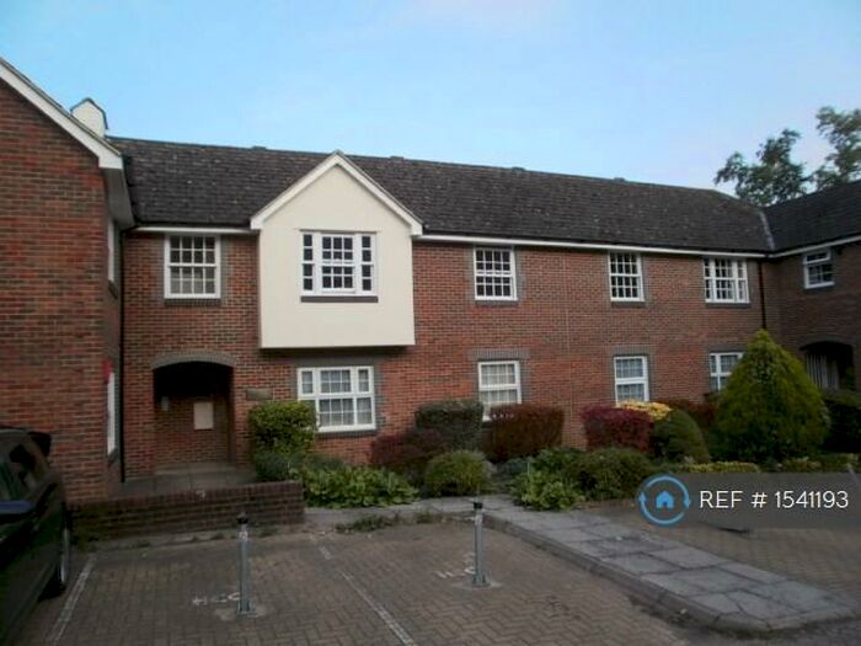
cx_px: 430
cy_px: 323
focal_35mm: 26
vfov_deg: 53.1
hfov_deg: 67.3
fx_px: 647
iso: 100
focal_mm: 4.65
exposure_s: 1/500
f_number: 2.6
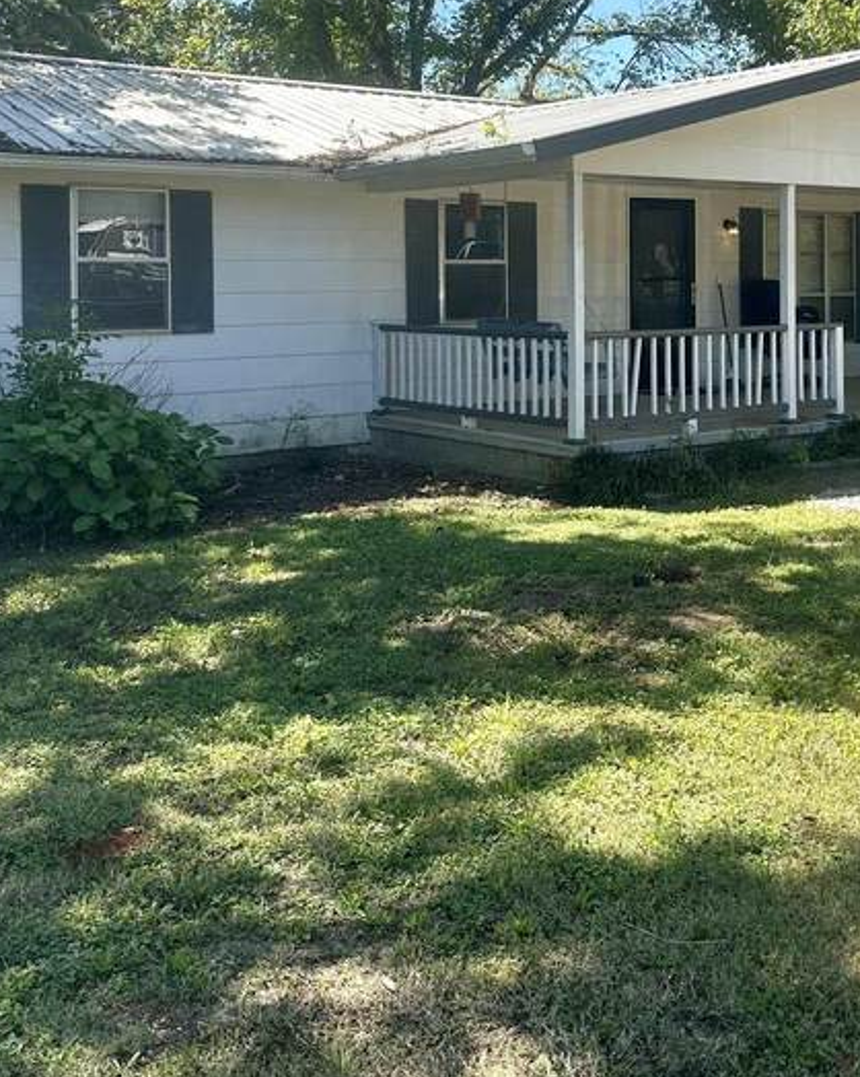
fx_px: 1369
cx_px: 553
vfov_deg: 41.9
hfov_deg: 34.6
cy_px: 297
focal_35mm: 43
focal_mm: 6.86
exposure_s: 1/1779
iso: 80
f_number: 1.78
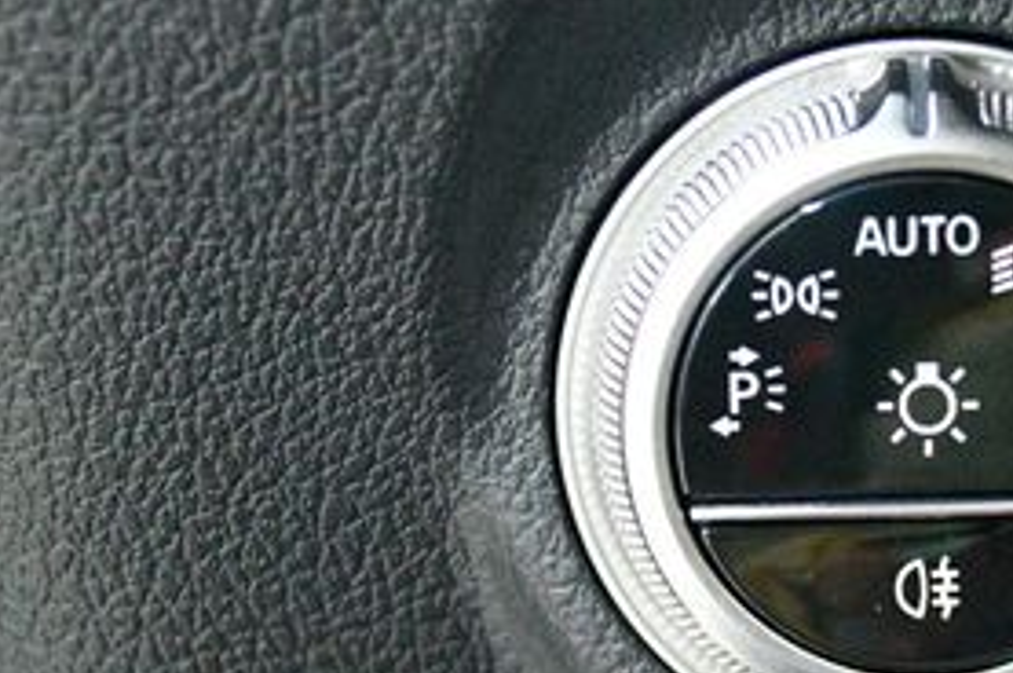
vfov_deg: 12.1
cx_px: 867
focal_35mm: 111
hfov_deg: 18.2
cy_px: 713
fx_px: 3120
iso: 12800
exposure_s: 1/60
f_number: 4.8
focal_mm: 32
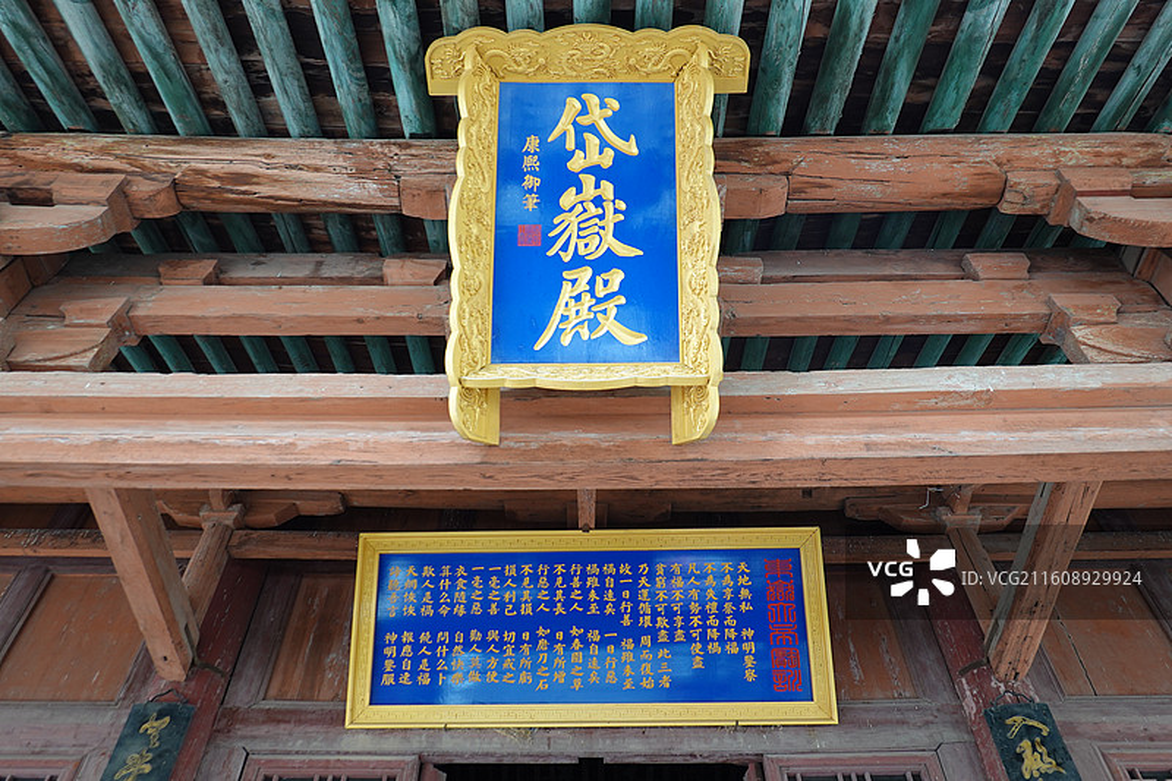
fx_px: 944
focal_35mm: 29
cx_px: 586
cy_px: 390
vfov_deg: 44.9
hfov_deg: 63.7
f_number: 3.2
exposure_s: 1/30
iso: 200
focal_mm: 10.83
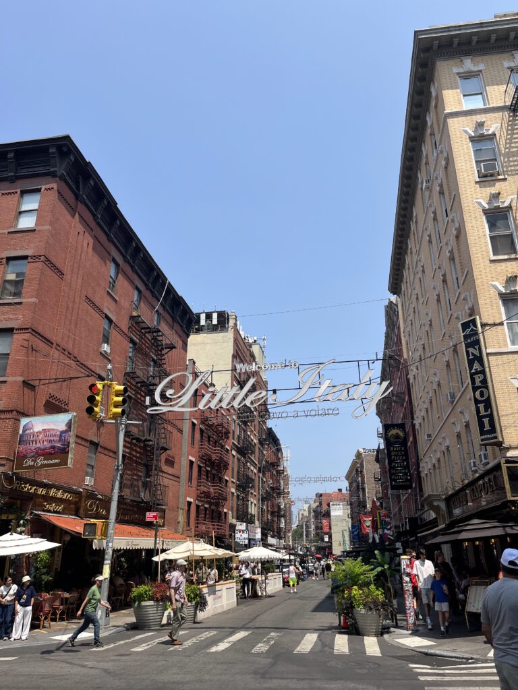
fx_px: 519
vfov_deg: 67.3
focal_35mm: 26
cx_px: 259
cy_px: 345
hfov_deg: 53.1
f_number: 1.6
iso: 50
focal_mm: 5.1
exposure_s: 1/3135
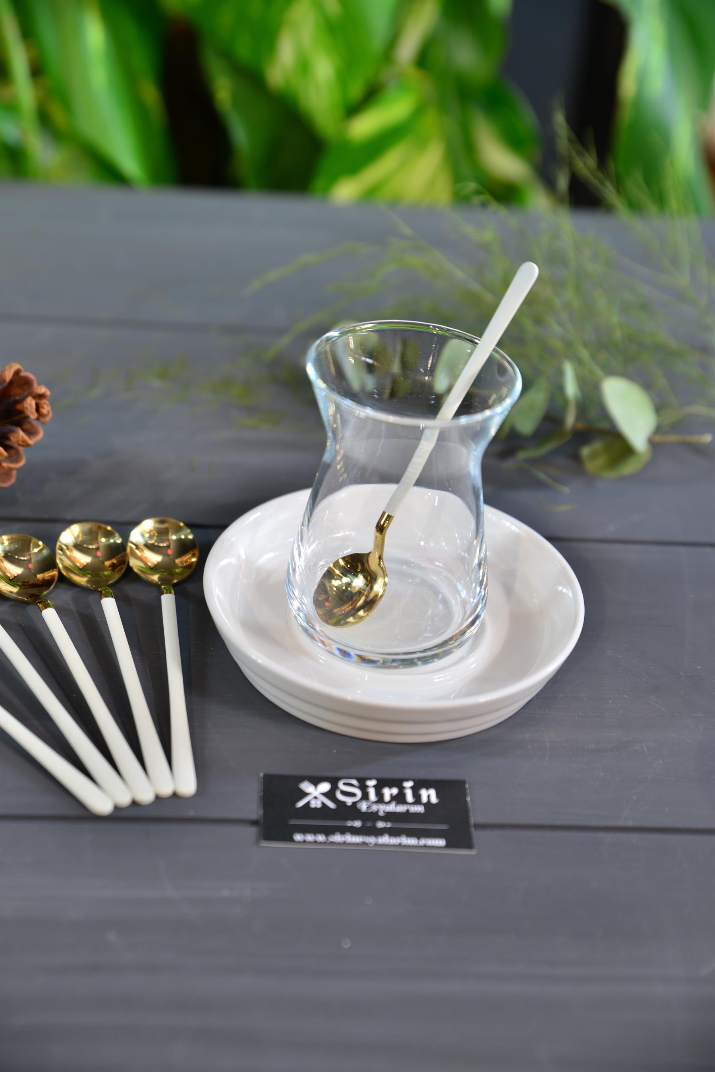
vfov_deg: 30.9
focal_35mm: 65
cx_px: 358
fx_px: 1935
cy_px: 536
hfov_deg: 20.9
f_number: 5.6
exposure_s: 1/30
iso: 160
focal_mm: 65
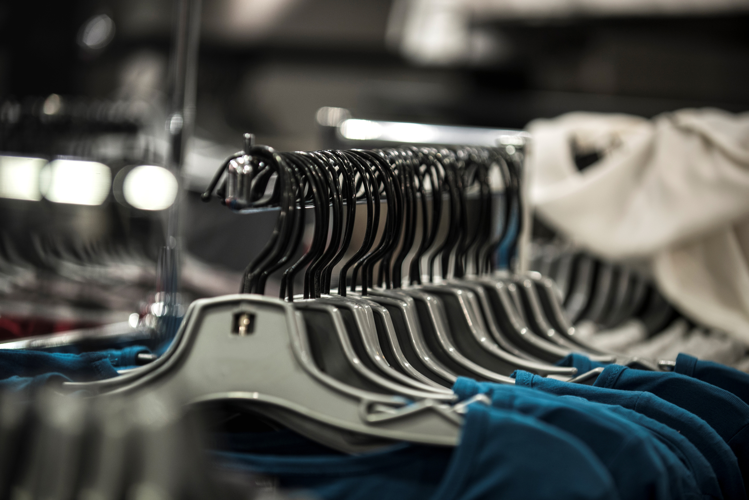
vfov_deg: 11.4
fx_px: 2498
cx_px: 374
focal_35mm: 120
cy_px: 250
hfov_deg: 17.1
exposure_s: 1/125
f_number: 2.8
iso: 500
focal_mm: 120
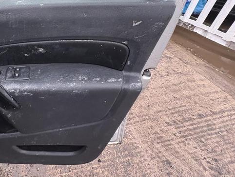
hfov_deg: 61.1
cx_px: 43
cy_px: 47
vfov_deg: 51.1
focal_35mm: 26
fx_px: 177
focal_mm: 2.22
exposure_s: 1/60
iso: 250
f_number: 2.2
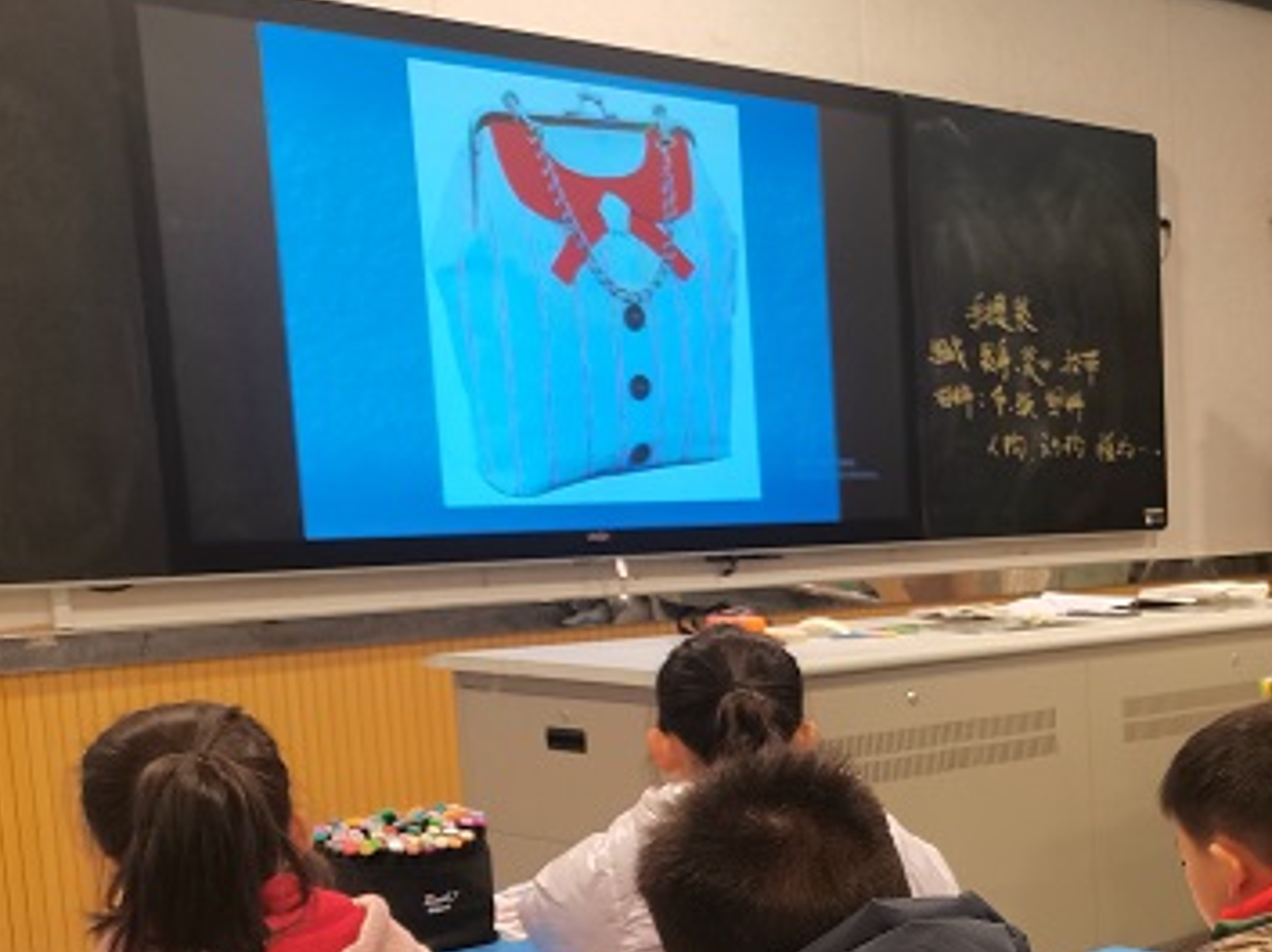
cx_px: 1431
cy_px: 811
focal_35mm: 59
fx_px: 2166
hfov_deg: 29.3
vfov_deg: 24.2
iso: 160
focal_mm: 5.58
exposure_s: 1/50
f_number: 1.8
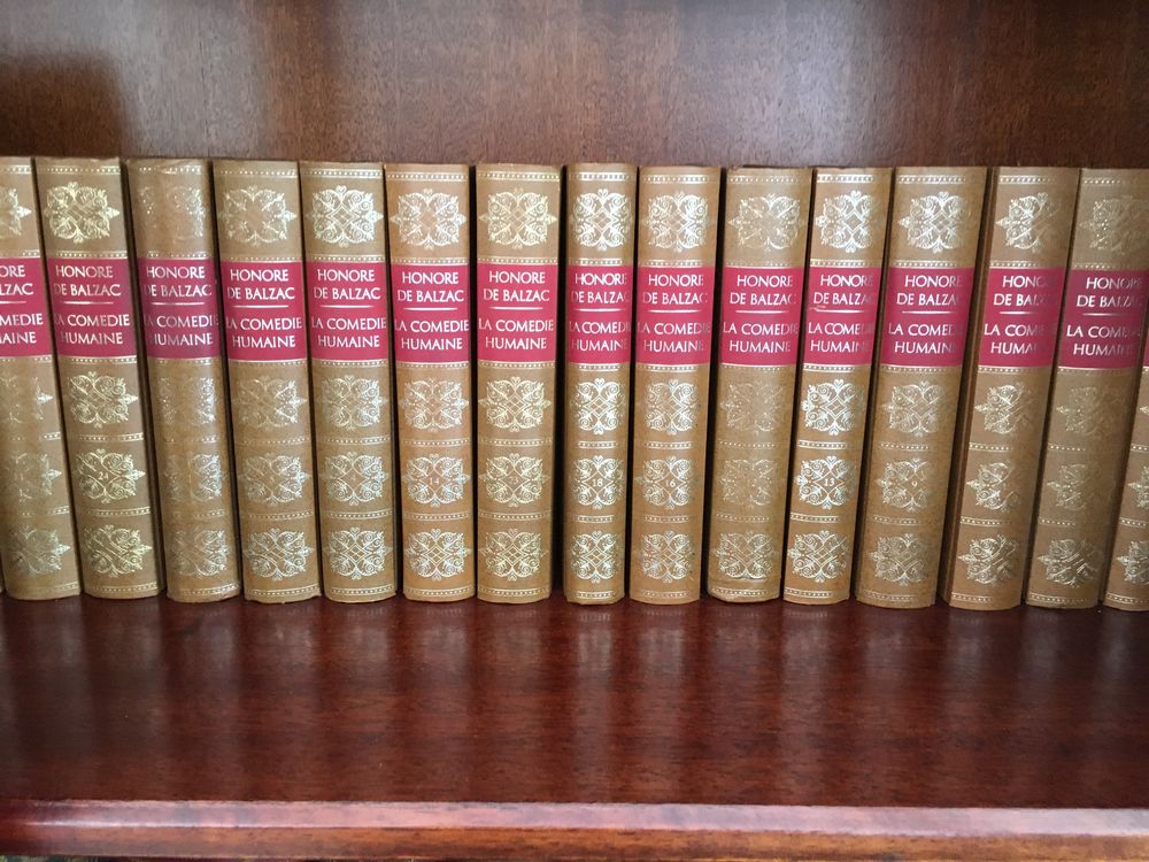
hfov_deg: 61.7
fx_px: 963
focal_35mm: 29
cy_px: 431
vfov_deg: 48.2
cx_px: 574
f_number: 2.2
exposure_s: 1/25
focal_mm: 4.15
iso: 200
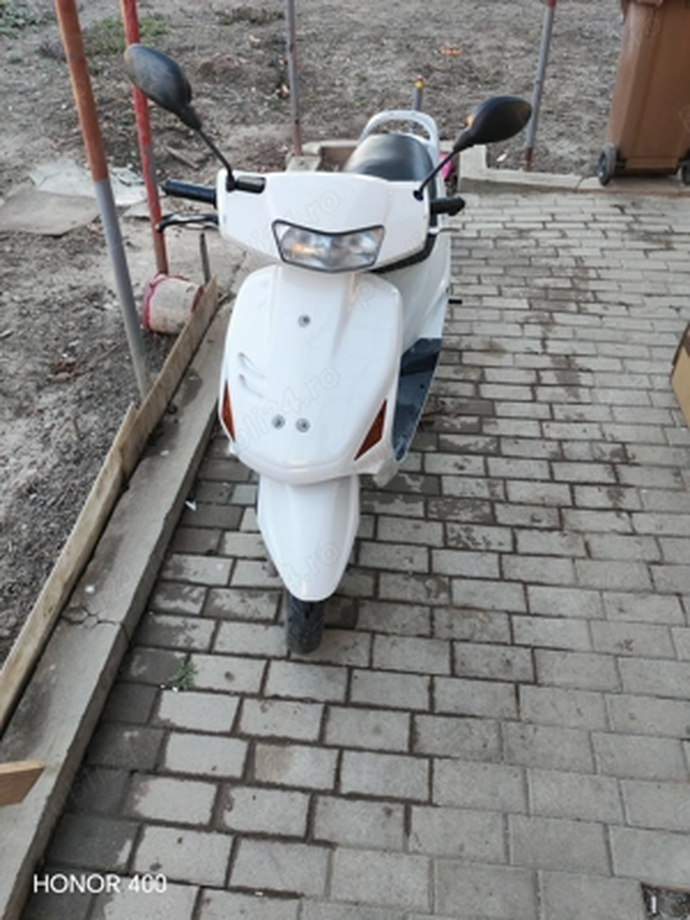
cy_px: 460
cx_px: 345
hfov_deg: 51.4
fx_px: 718
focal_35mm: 27
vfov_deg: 65.3
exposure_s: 1/100
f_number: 1.9
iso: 250
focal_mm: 6.12
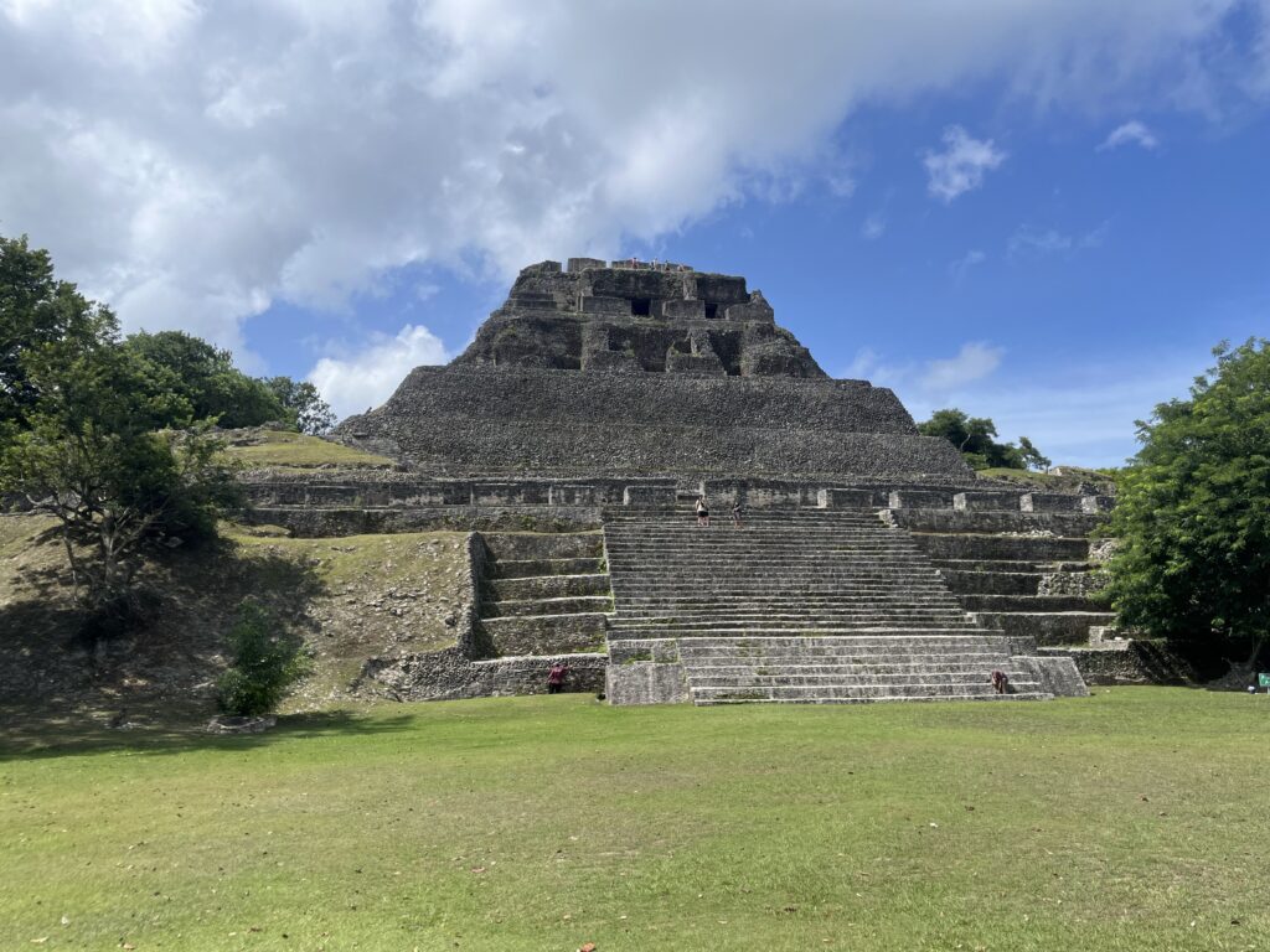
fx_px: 954
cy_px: 476
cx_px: 635
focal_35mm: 26
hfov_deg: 67.3
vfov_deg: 53.1
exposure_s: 1/4310
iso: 50
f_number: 1.6
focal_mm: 5.1
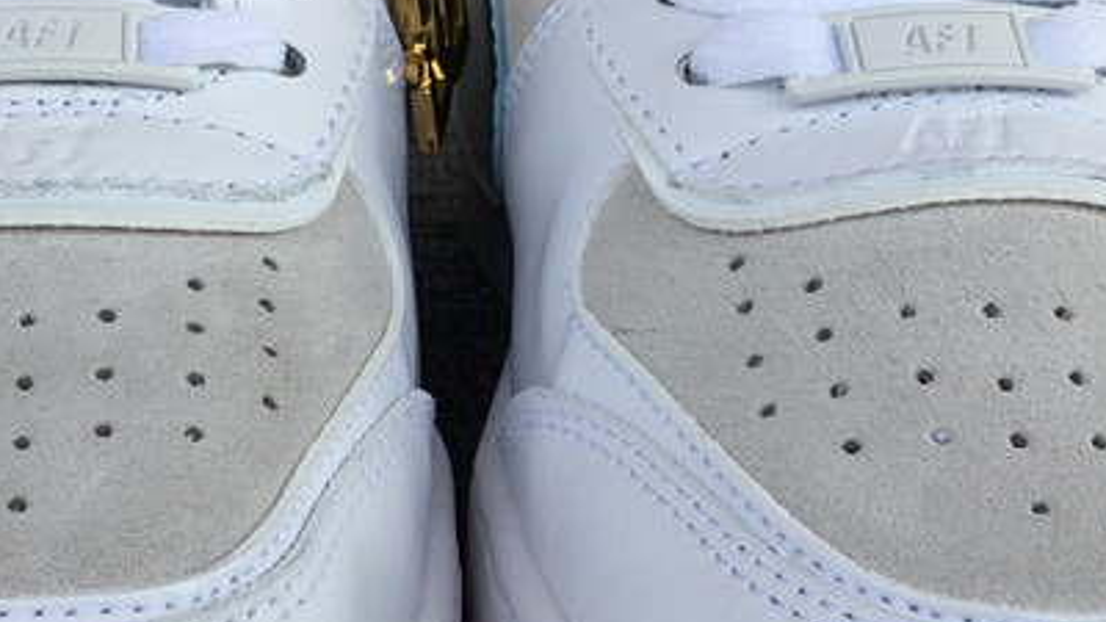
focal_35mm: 76
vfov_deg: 15.9
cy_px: 336
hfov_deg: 27.8
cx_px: 481
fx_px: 2229
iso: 25
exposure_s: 1/578
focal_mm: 3.3
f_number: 2.4
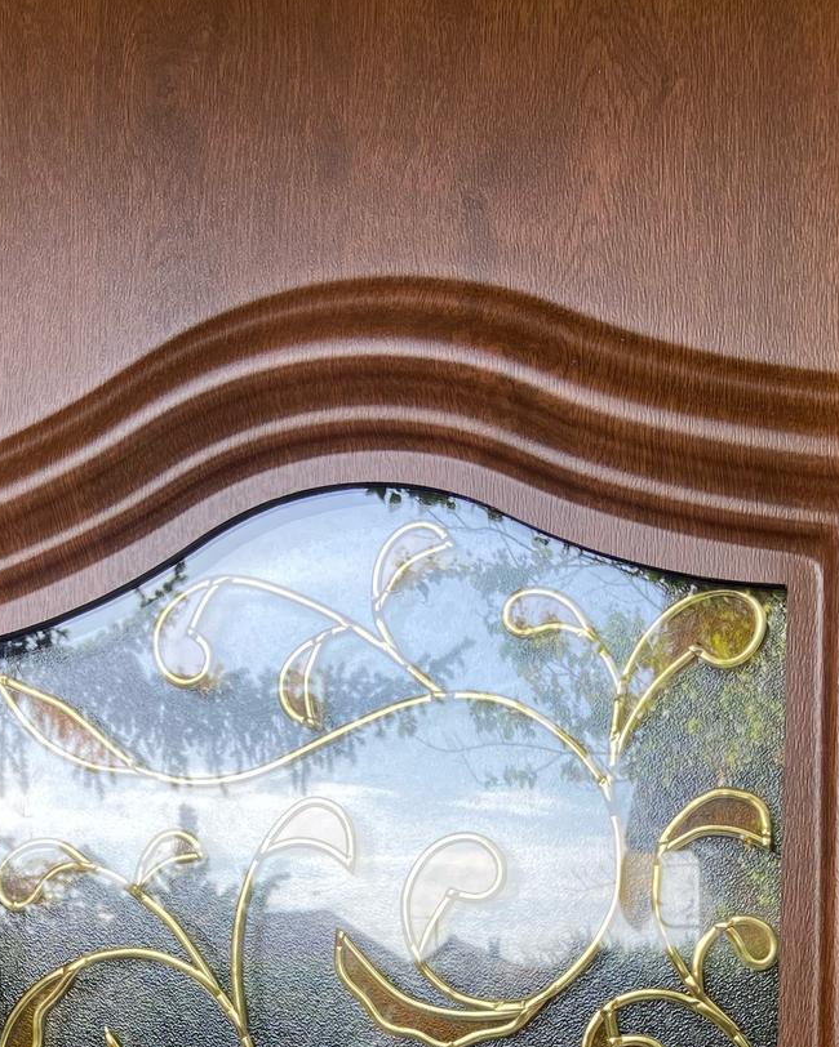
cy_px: 1230
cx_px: 373
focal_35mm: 60
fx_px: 1862
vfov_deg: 27.9
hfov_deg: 25.4
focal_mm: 4.25
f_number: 1.8
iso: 32
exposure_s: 1/141
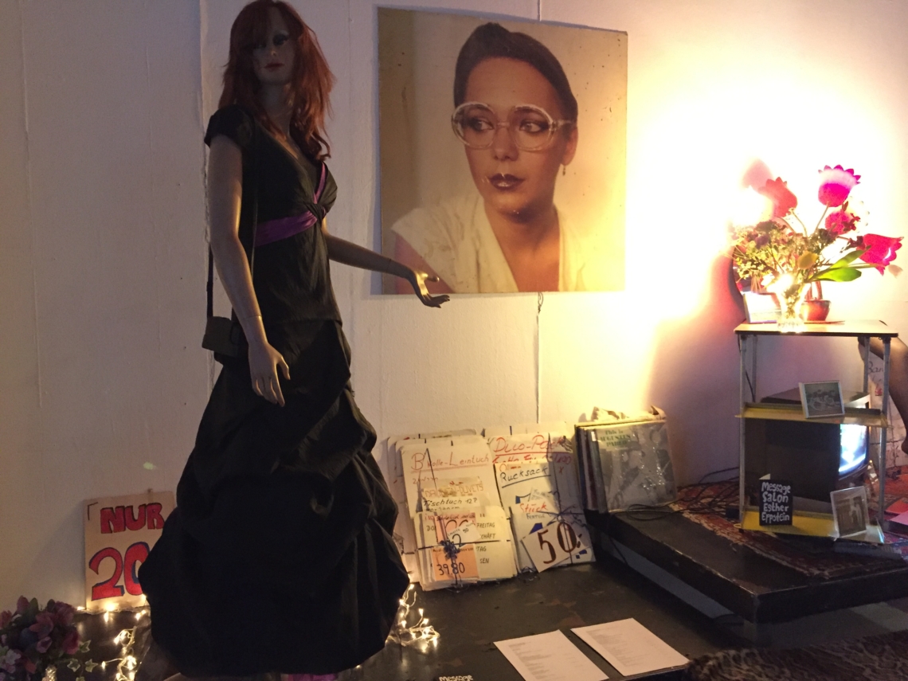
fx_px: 761
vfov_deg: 48.2
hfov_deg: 61.7
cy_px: 340
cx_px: 454
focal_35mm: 29
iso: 800
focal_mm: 4.15
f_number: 2.2
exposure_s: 1/17
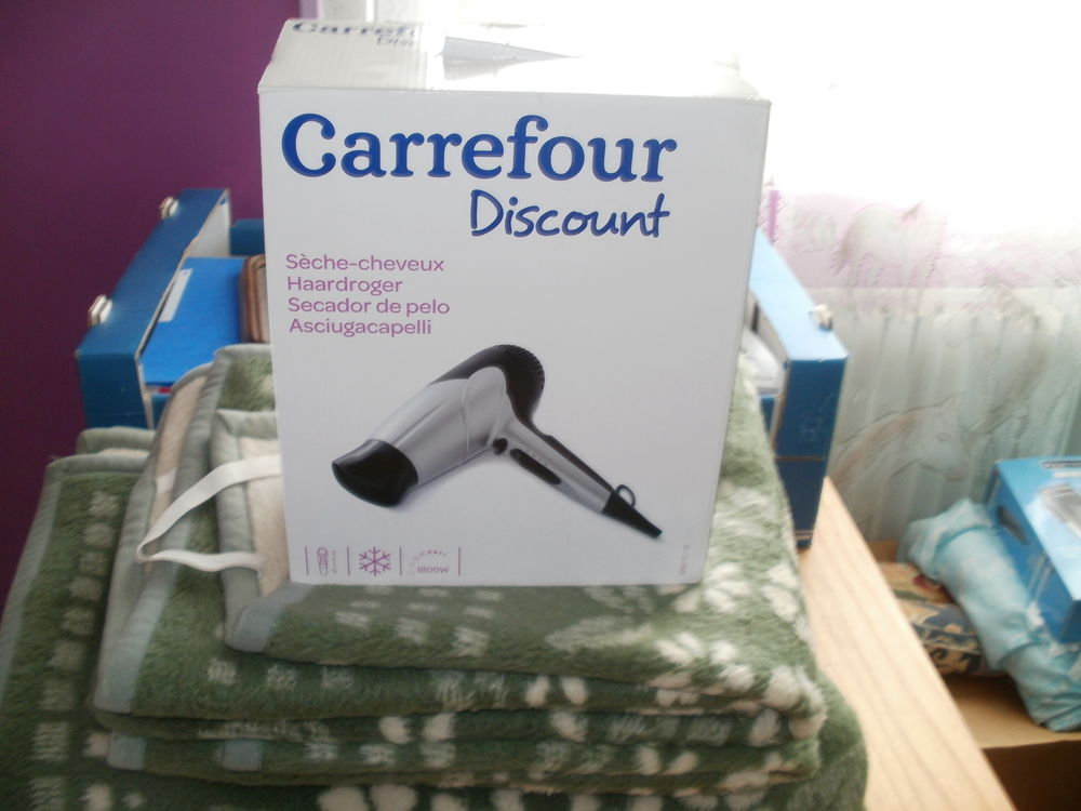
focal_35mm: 36
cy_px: 406
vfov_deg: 39.7
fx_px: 1124
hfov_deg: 51.4
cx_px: 540
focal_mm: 6.3
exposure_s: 1/30
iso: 125
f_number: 3.5
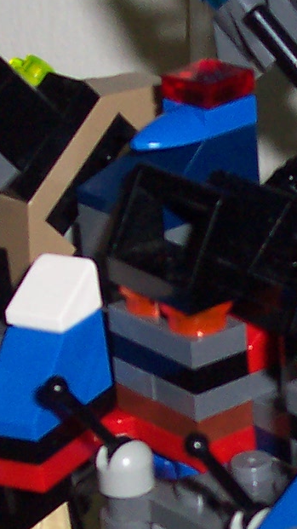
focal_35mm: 164
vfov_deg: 13.0
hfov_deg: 7.3
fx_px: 2298
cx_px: 376
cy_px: 476
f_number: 3
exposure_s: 1/60
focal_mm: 7
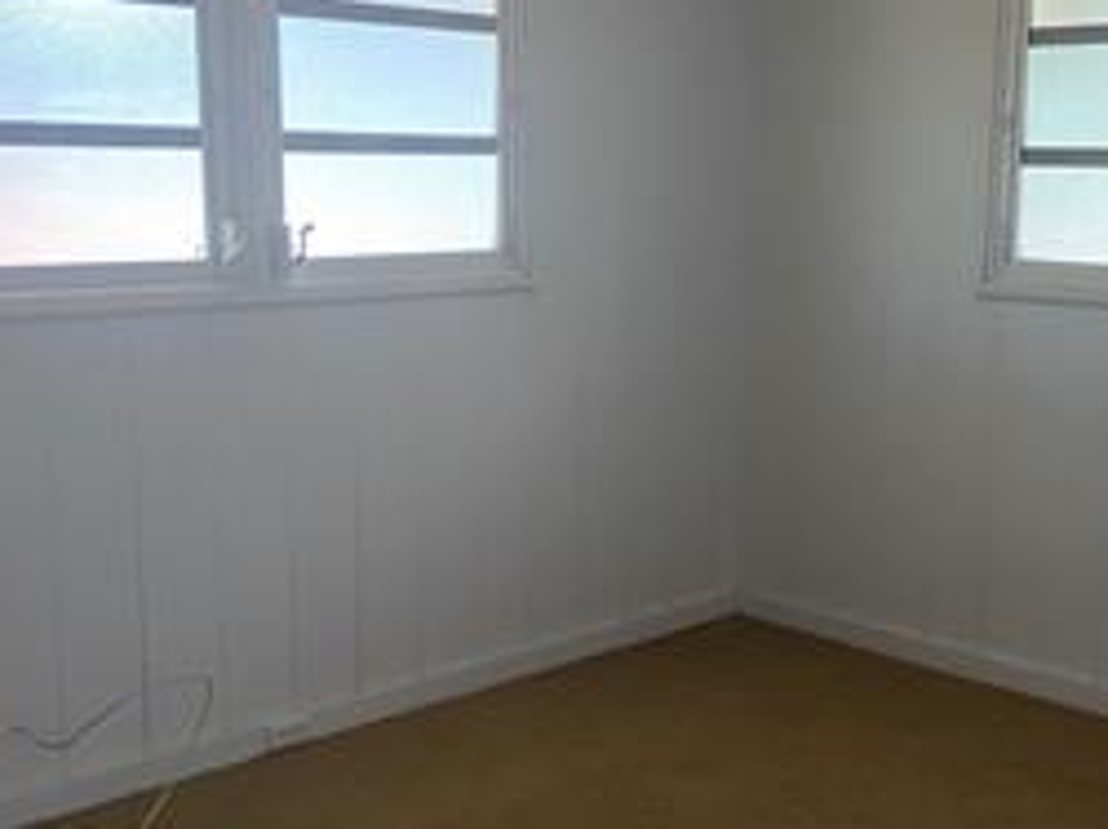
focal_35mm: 50
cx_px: 762
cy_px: 408
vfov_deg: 29.1
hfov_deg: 37.7
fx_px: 1599
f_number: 1.8
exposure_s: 1/60
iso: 125
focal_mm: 4.25
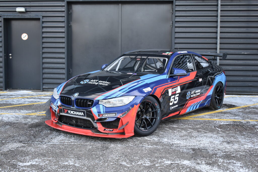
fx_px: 366
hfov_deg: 38.9
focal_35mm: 51
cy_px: 86
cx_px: 129
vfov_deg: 26.5
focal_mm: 34
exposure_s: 1/250
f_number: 4.5
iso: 720
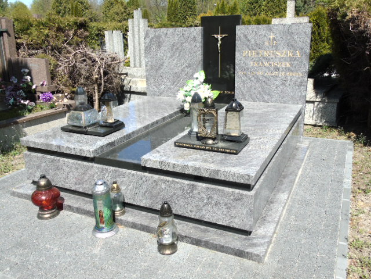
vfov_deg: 48.2
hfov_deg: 61.7
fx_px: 311
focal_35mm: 29
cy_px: 140
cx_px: 186
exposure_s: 1/640
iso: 80
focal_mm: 5.2
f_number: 3.6
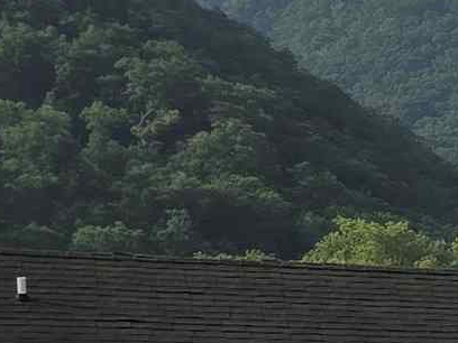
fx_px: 2289
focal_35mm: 173
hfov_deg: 8.4
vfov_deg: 8.3
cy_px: 601
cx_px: 1603
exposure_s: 1/883
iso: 12
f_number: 1.7
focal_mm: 6.3
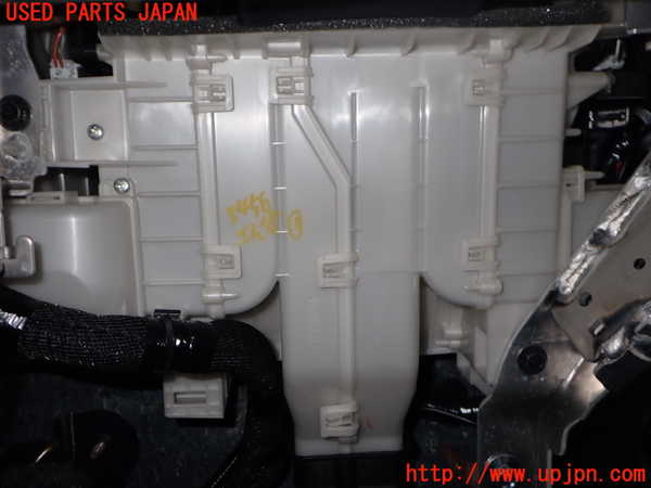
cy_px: 244
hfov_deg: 60.0
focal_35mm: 30
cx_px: 326
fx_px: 564
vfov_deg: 46.8
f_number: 6.3
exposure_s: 1/30
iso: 200
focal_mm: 5.4
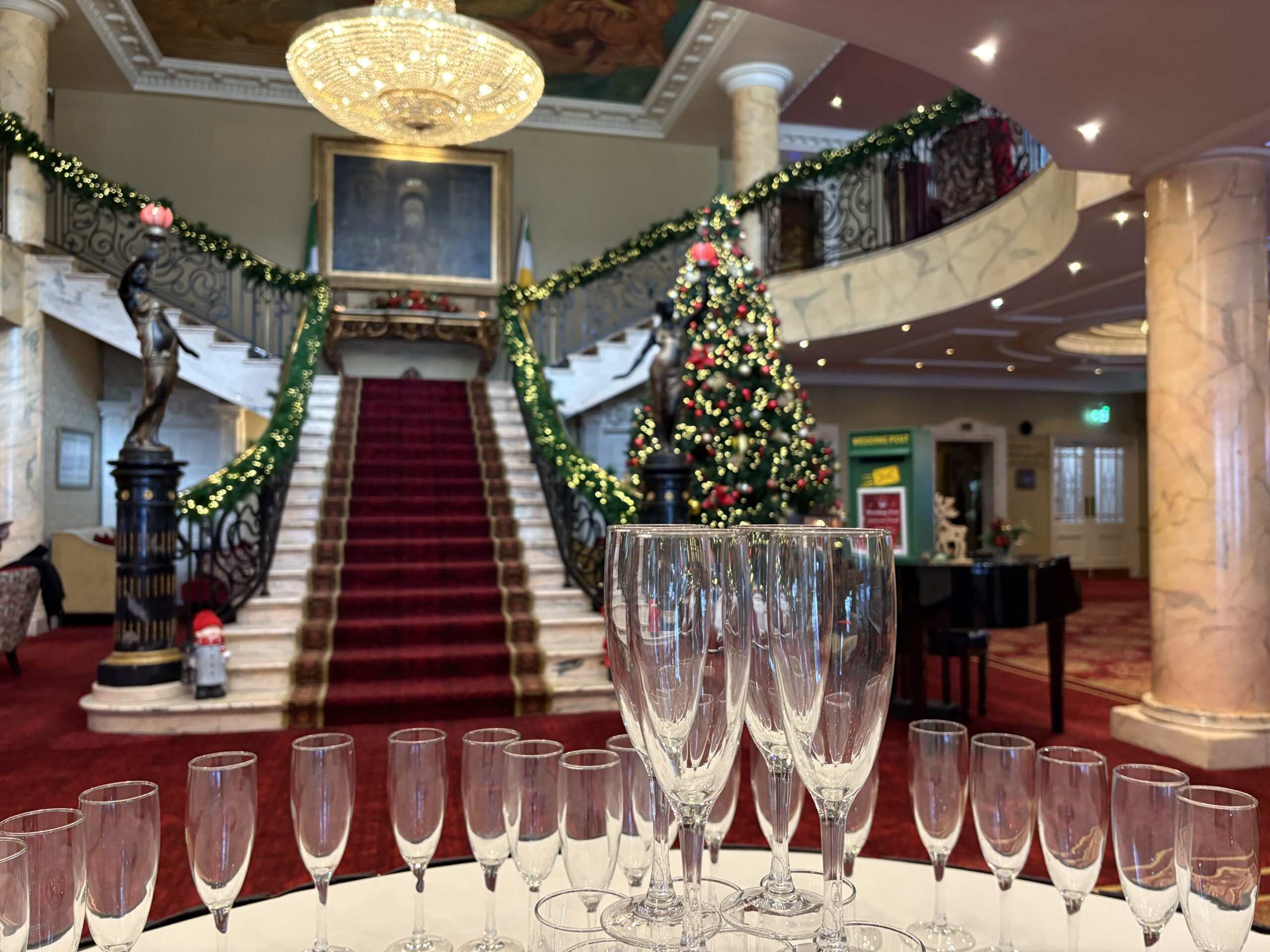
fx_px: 954
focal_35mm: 26
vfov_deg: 53.1
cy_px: 476
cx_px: 635
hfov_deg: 67.3
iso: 320
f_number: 1.6
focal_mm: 5.96
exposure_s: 1/50
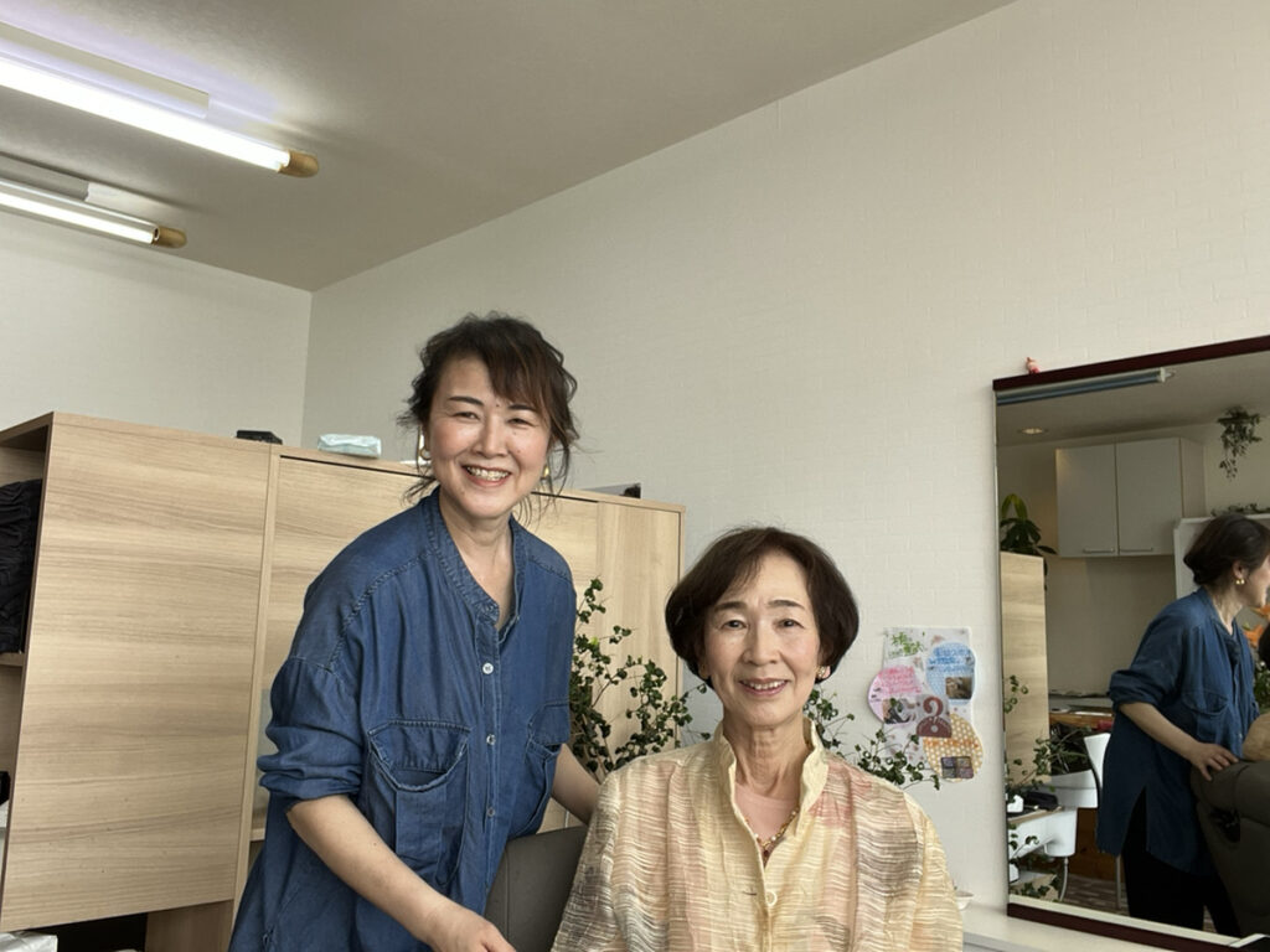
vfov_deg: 46.8
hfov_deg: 60.0
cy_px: 476
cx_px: 635
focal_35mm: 30
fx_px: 1101
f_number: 2.2
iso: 40
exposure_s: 1/120
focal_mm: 2.71
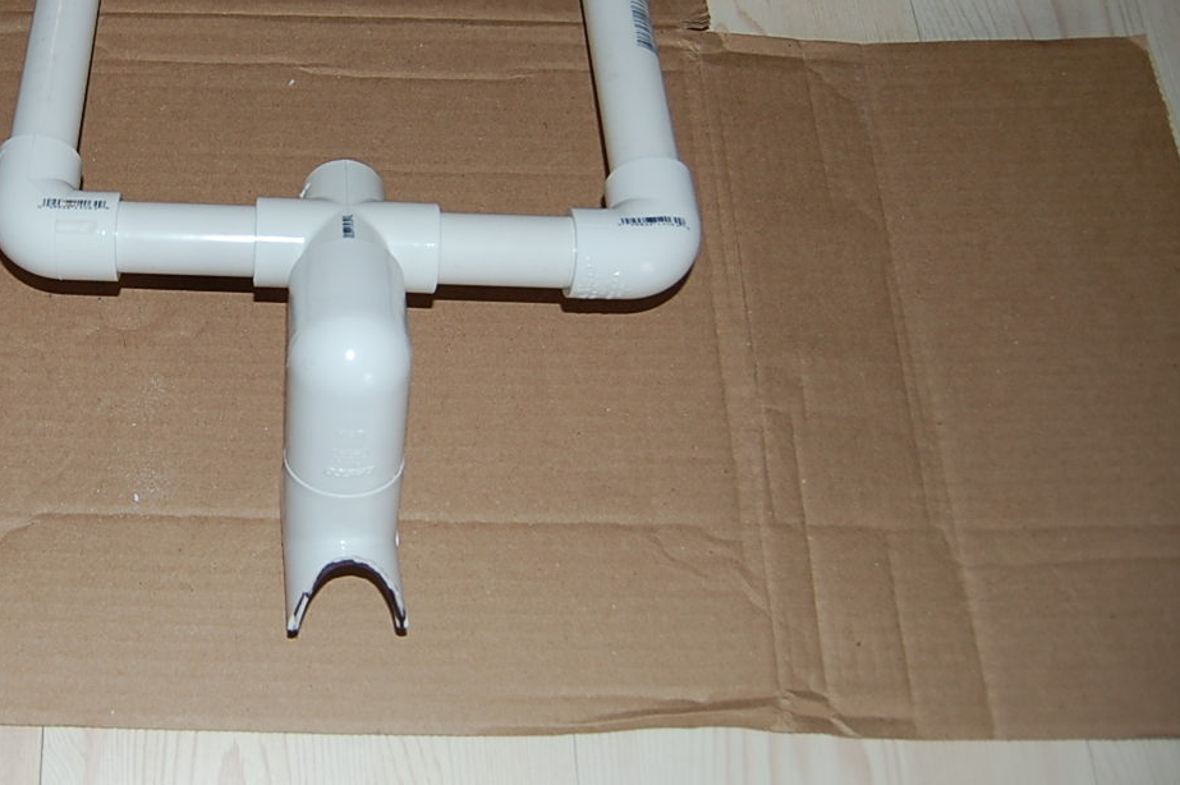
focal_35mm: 44
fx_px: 1441
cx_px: 220
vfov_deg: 30.3
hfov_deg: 42.3
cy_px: 279
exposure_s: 1/60
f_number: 3.5
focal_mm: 18
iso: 400
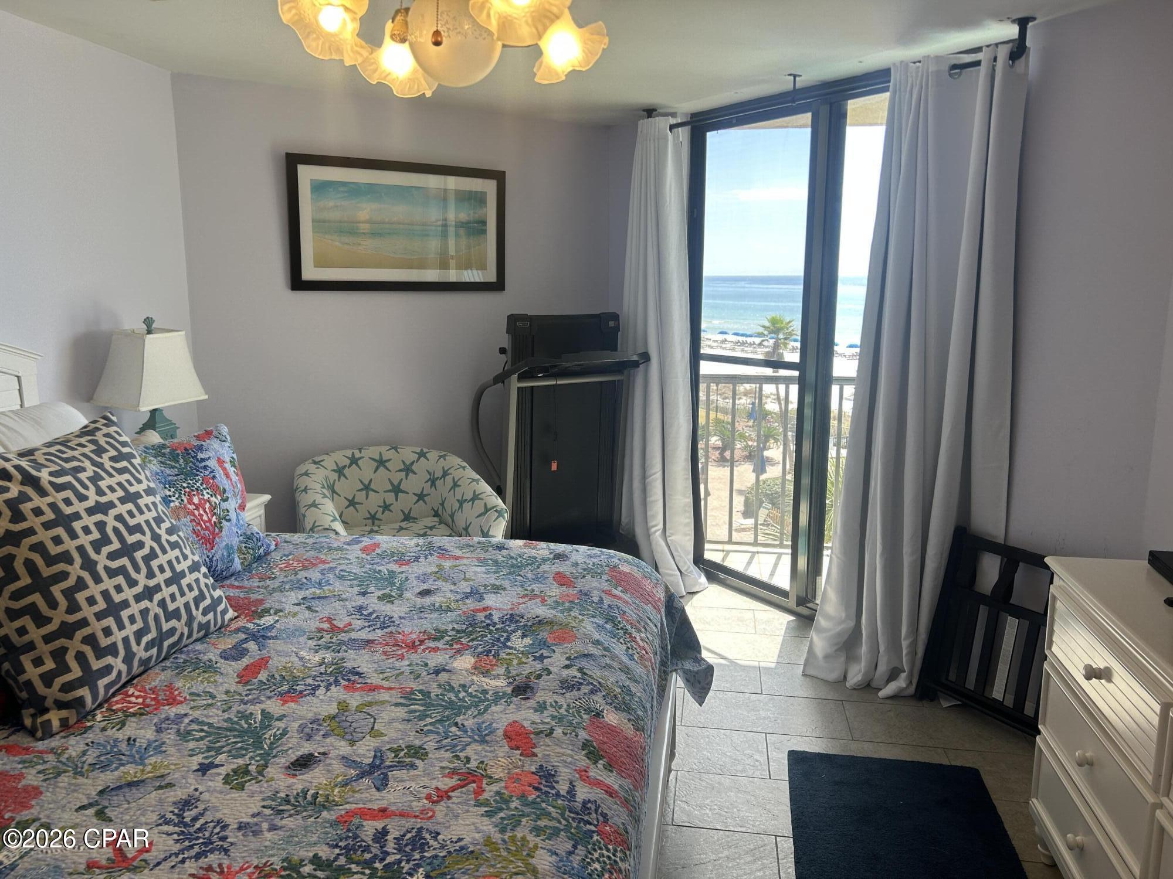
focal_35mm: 26
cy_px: 440
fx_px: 881
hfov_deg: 67.3
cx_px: 586
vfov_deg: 53.1
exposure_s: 1/194
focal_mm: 5.7
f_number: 1.5
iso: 40
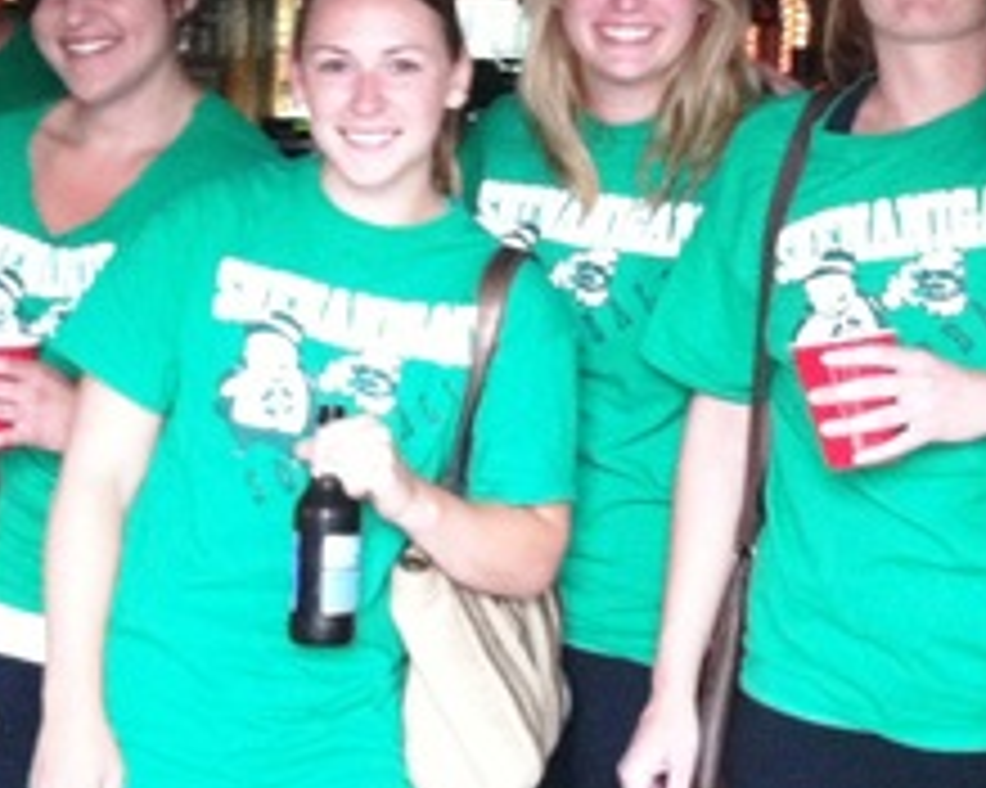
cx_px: 356
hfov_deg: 17.1
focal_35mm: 112
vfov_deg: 13.6
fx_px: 3267
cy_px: 50
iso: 320
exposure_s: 1/17
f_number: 2.8
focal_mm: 3.85
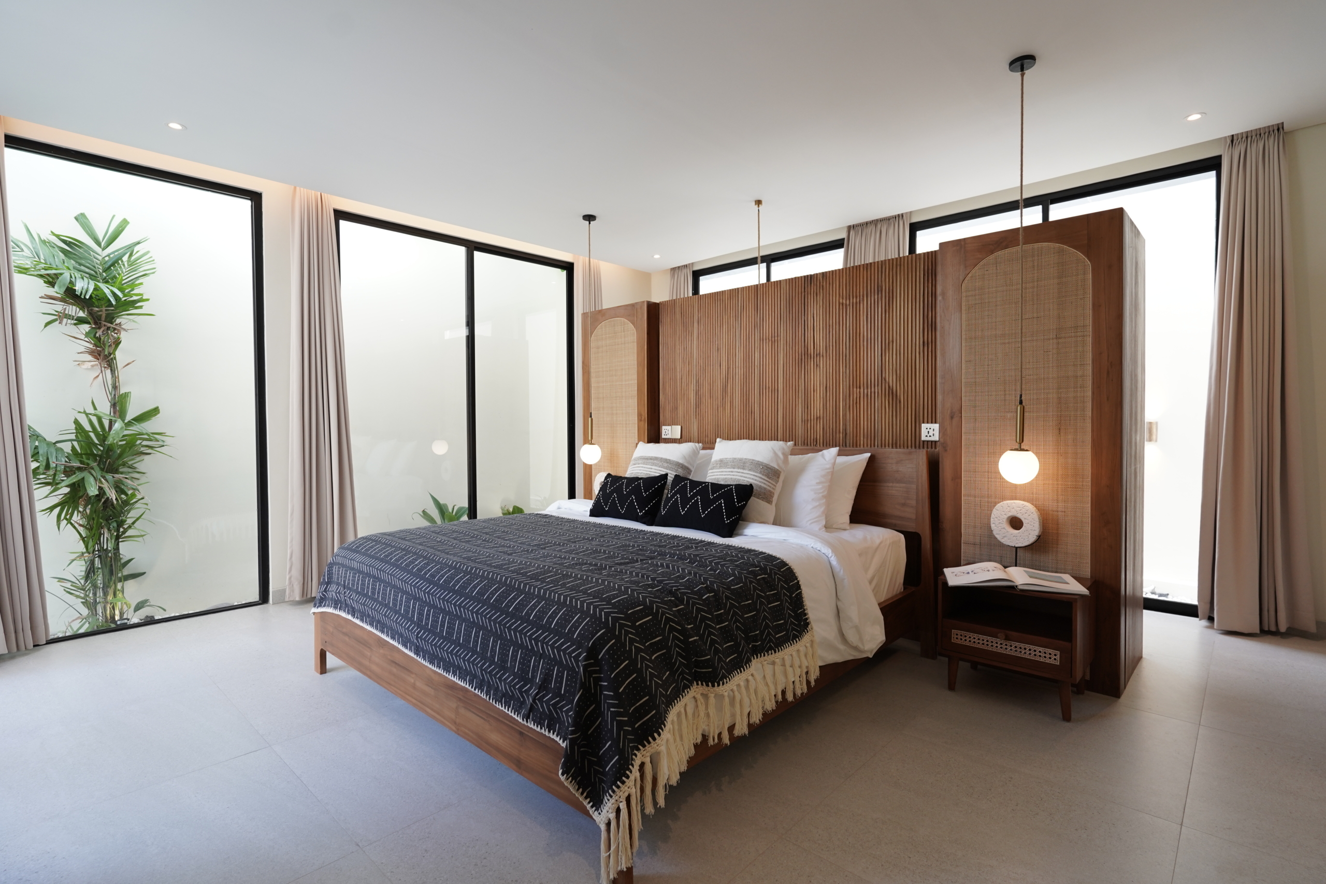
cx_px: 663
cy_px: 442
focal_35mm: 17
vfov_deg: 70.4
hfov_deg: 93.3
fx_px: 626
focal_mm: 17
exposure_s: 1/160
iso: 800
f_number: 4
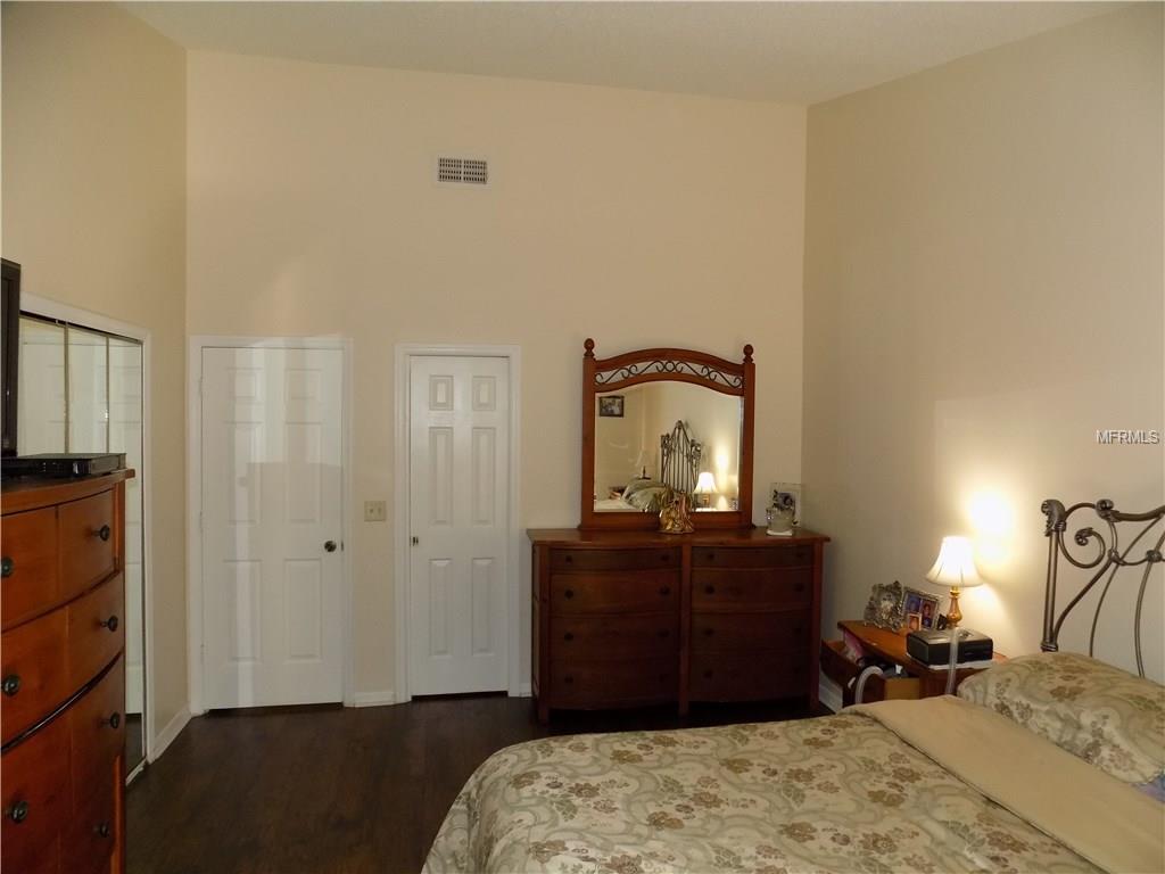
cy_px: 437
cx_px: 582
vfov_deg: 58.9
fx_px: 774
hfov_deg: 73.9
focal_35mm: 23
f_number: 3.1
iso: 200
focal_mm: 4
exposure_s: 1/30
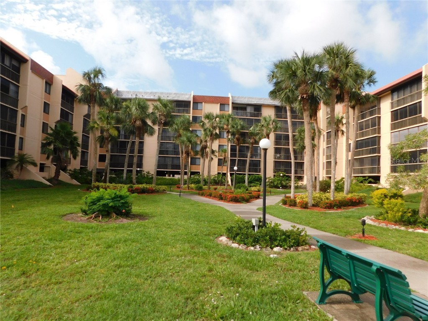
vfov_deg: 58.9
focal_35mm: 23
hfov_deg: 73.9
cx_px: 214
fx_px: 284
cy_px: 160
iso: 125
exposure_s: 1/1000
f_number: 3
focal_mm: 4
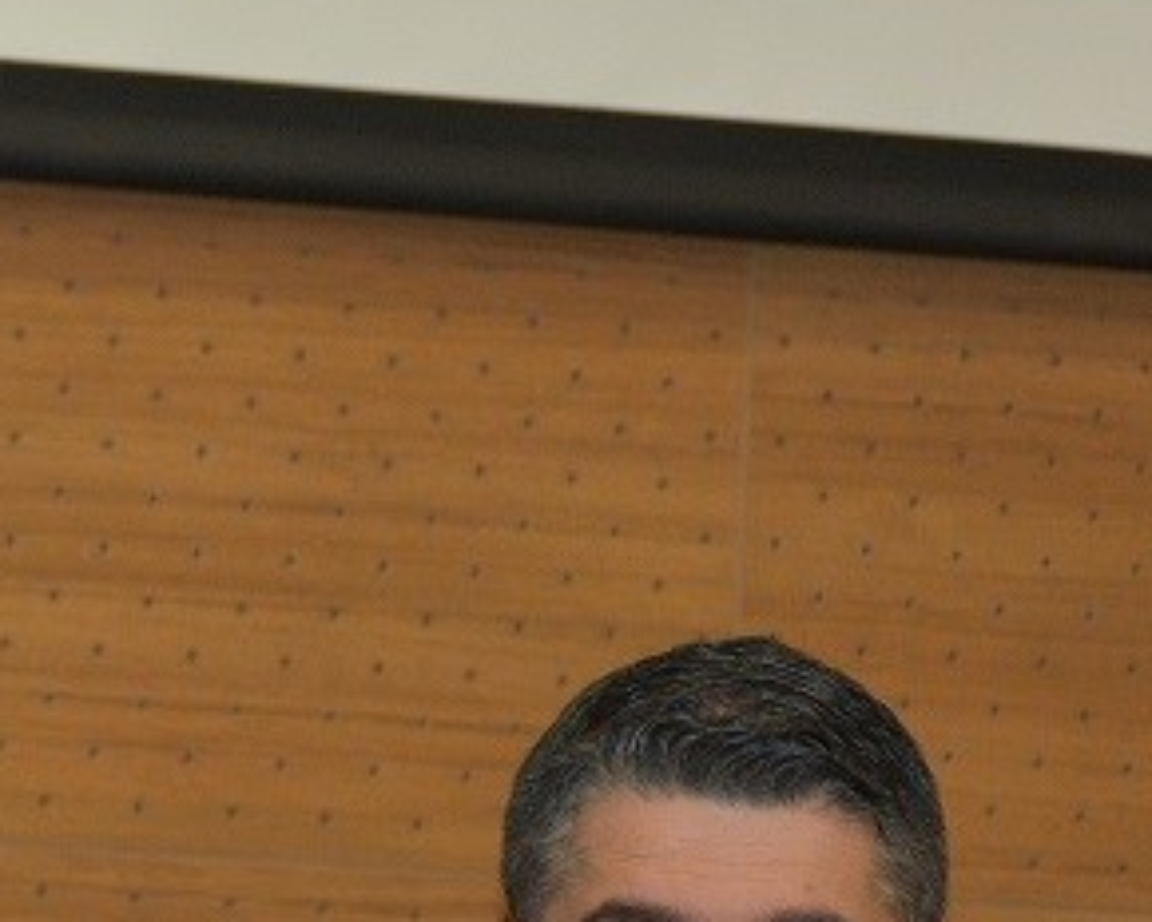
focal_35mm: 436
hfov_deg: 4.4
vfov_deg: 3.6
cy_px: 608
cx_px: -898
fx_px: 14865
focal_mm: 80
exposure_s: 1/60
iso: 720
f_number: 5.3
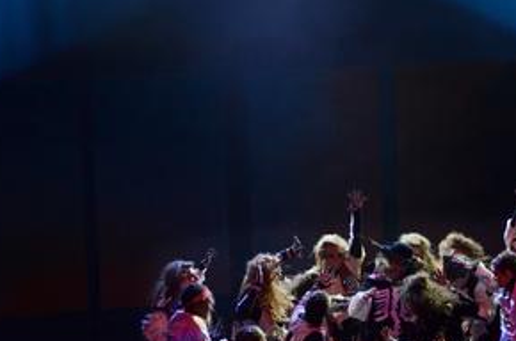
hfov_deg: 8.4
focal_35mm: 245
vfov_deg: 5.6
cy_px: 231
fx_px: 3501
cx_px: 345
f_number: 2.8
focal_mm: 105
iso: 2500
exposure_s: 1/320
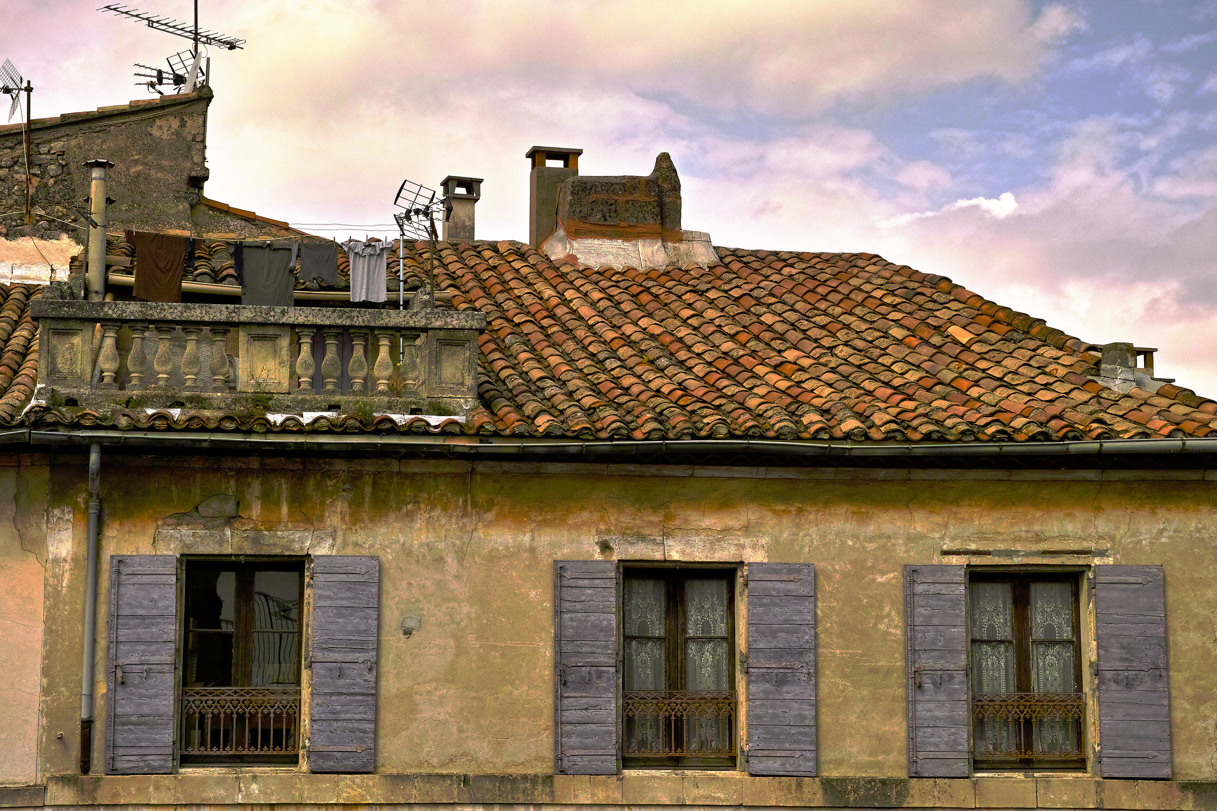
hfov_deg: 27.0
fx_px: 2535
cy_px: 406
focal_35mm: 75
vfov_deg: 18.2
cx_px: 608
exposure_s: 1/320
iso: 400
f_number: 16
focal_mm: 50
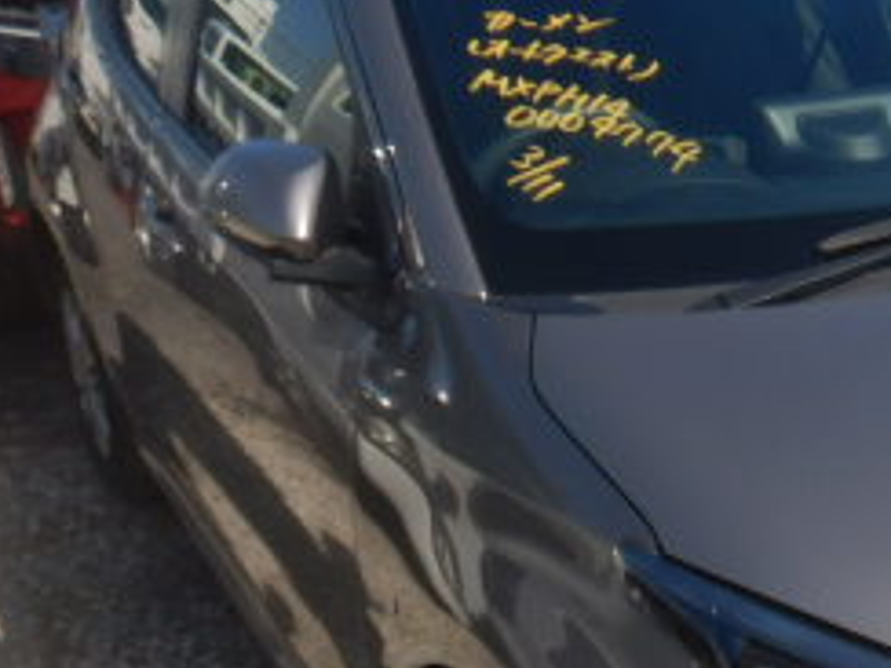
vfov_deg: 22.8
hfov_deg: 28.6
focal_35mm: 63
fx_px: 1622
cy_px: 584
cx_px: 917
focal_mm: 4.3
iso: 125
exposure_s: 1/500
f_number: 2.8
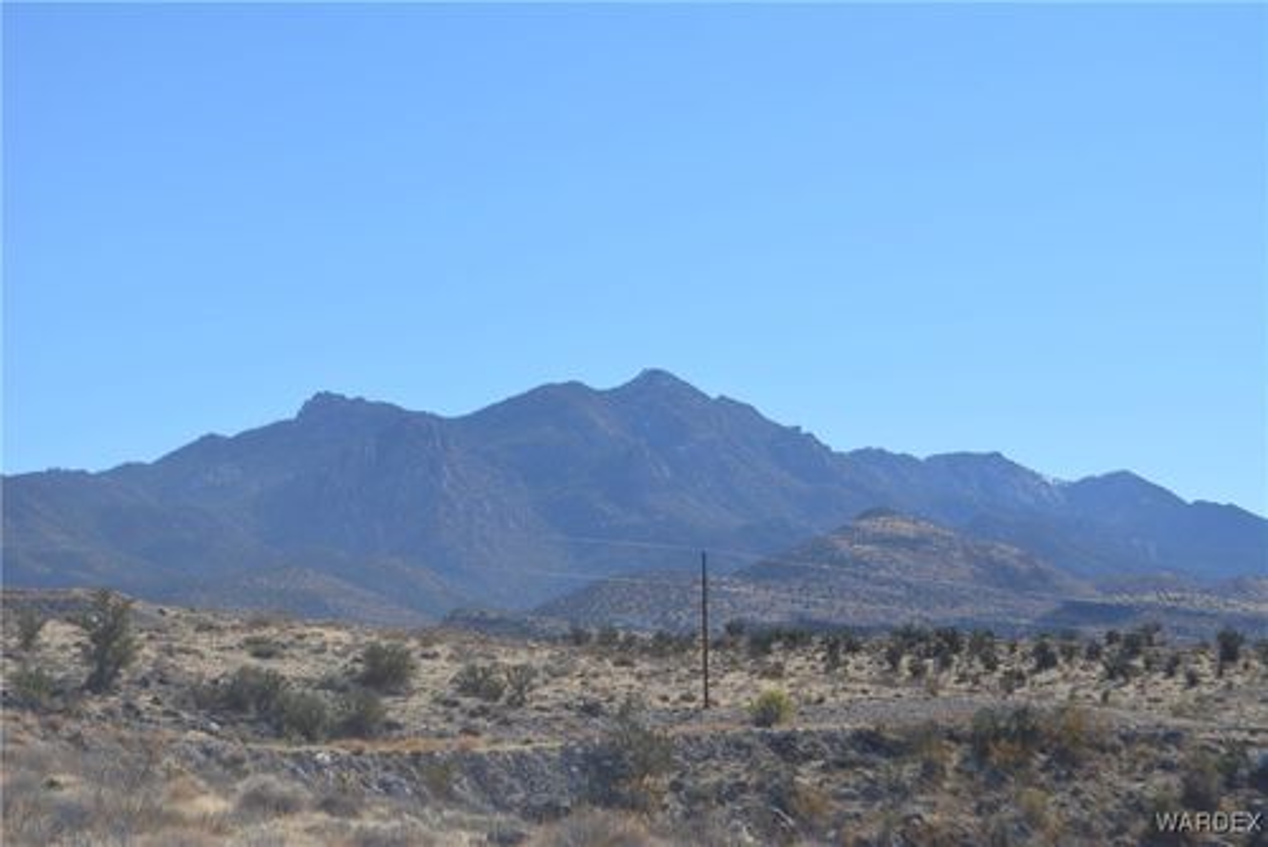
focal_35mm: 82
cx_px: 634
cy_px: 424
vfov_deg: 16.6
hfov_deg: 24.6
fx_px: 2907
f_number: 9
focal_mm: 55
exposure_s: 1/320
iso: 100
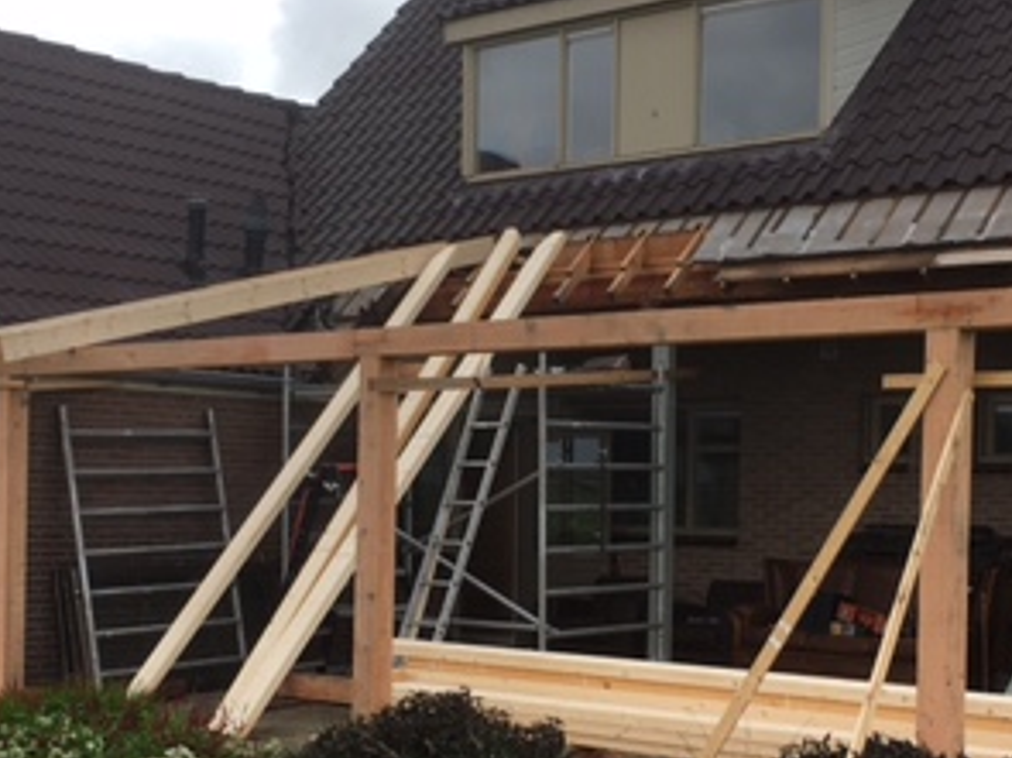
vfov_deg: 23.1
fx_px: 1841
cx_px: 559
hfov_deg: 30.7
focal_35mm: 63
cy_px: 528
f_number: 2.2
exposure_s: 1/620
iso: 25
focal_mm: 4.15
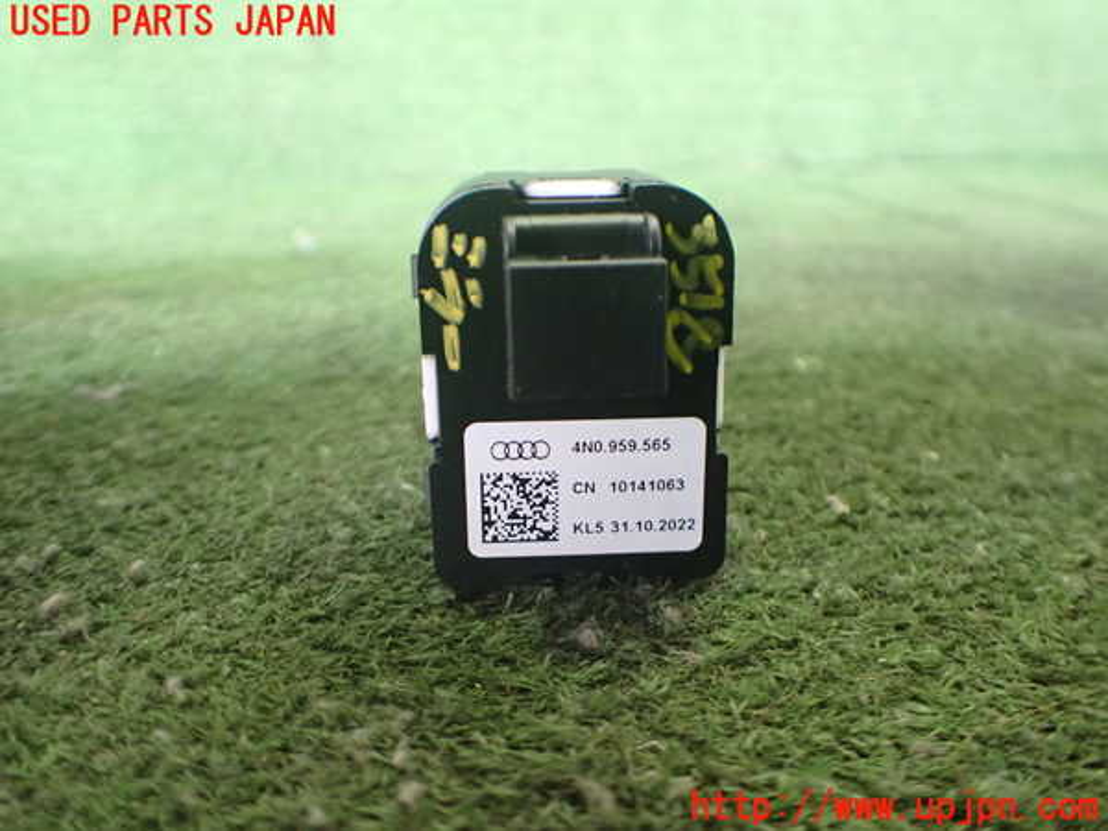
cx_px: 554
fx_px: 960
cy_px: 416
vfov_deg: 46.8
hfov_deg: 60.0
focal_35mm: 30
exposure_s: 1/40
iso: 800
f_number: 2.3
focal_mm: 5.4
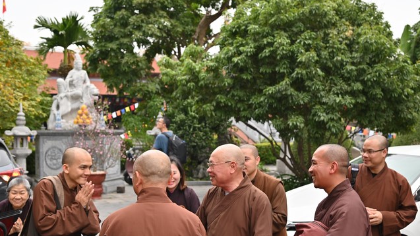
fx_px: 523
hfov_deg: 43.7
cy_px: 137
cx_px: 209
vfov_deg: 25.4
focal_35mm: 47
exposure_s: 1/125
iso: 125
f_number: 5
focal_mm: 44
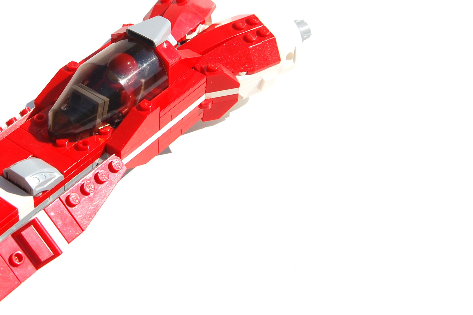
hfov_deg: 29.9
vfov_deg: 20.5
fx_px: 866
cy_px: 99
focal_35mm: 66
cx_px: 103
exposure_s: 1/500
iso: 200
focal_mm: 28
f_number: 11
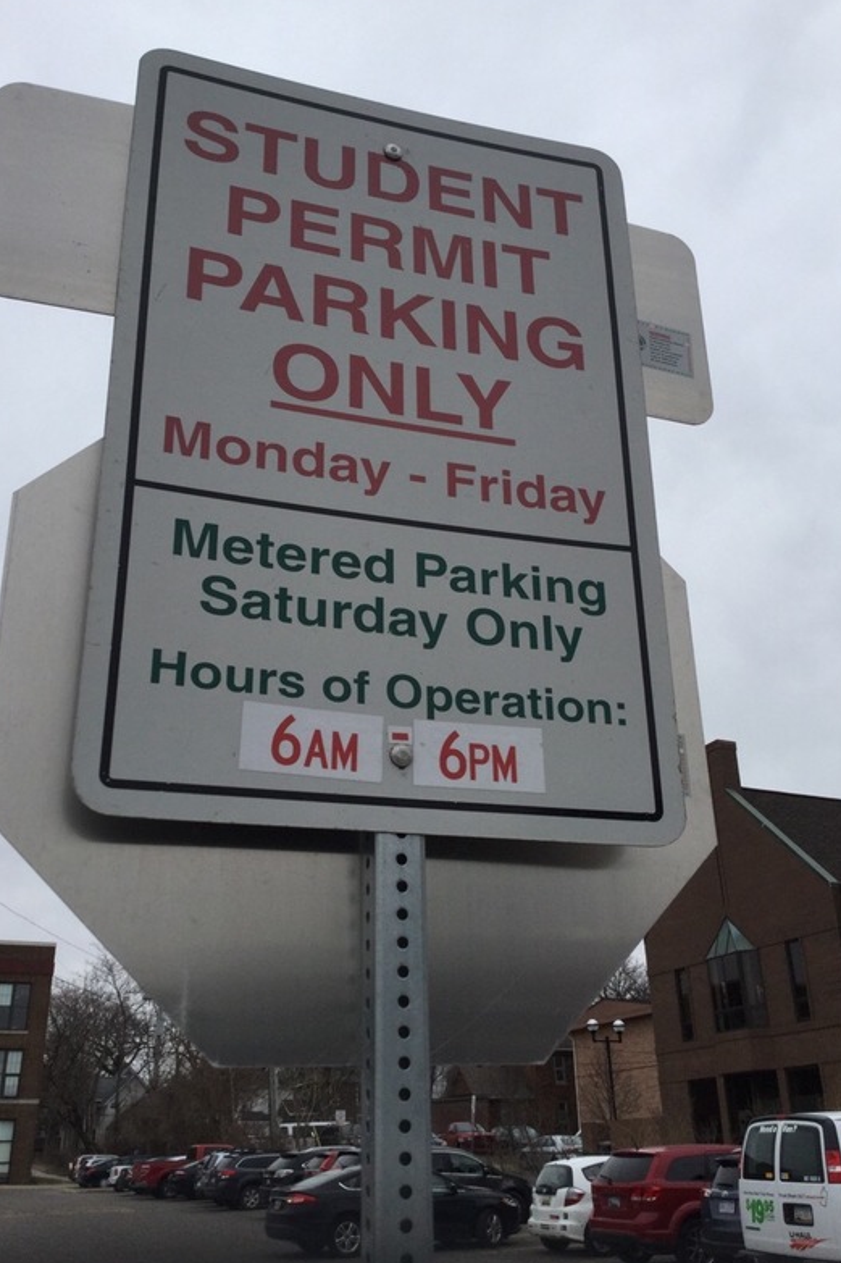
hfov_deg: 40.0
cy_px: 628
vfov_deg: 57.2
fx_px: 1157
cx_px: 416
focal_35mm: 33
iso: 25
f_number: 2.4
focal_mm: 3.3
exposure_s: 1/2037
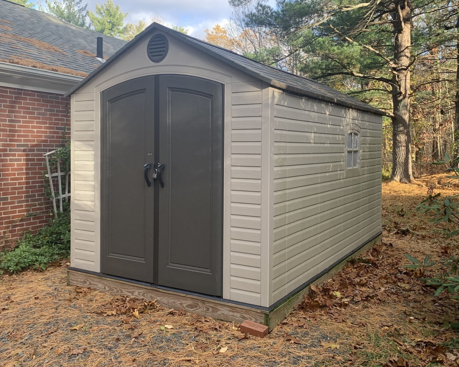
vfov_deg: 45.7
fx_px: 435
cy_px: 157
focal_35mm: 32
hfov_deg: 55.4
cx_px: 266
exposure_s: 1/147
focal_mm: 4.25
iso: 25
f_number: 1.8
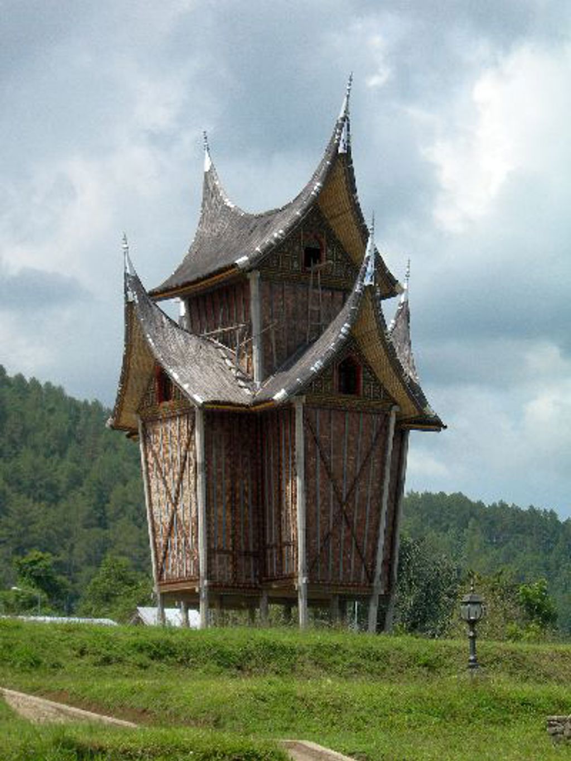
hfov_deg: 13.0
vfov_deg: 17.3
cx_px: 286
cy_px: 380
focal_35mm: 114
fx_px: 2506
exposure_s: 1/160
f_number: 8.2
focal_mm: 23.4
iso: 50
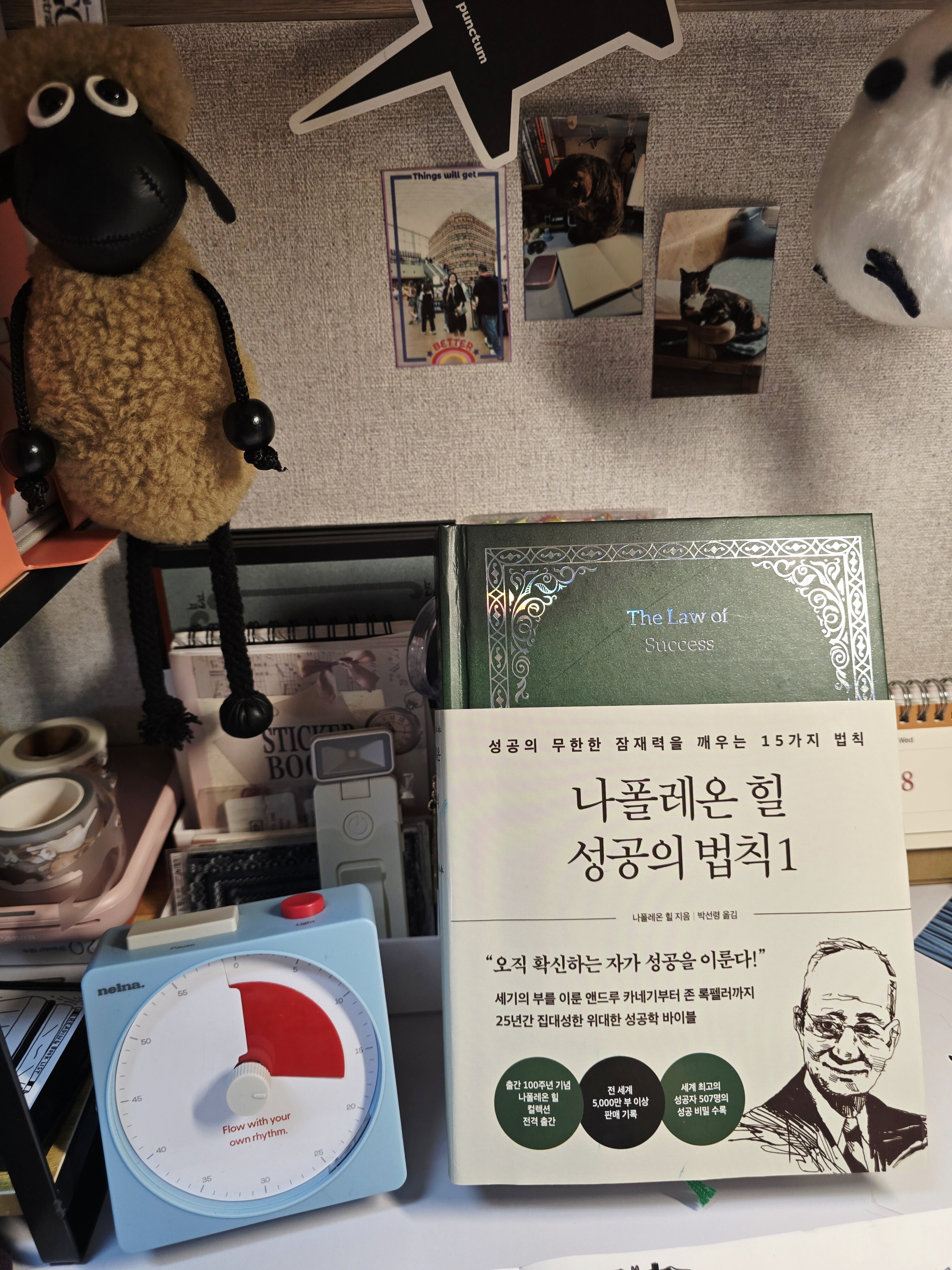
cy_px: 635
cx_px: 476
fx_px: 843
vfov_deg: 73.9
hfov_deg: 58.9
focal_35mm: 23
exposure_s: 1/120
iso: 80
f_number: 1.7
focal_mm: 6.3
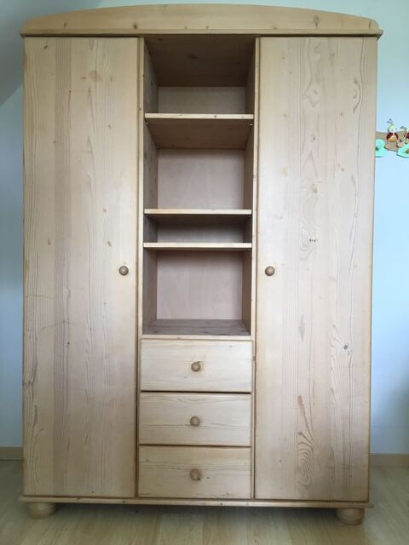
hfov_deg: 45.4
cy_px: 272
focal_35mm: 31
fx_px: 488
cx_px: 204
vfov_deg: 58.4
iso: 80
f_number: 2.4
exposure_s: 1/33
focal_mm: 3.3
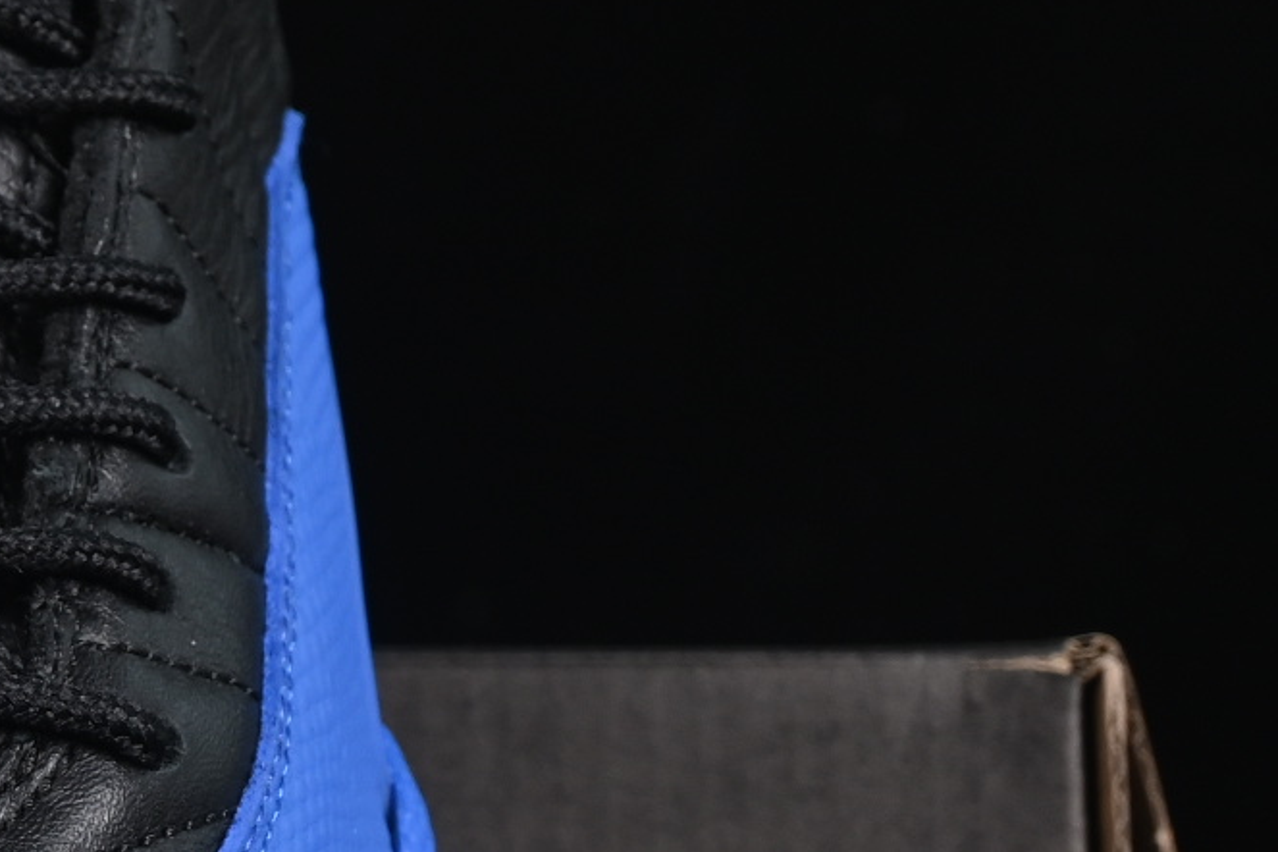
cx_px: -827
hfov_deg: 6.4
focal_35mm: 315
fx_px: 11182
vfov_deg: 4.4
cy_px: 715
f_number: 6.3
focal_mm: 50
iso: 160
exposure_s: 1/60
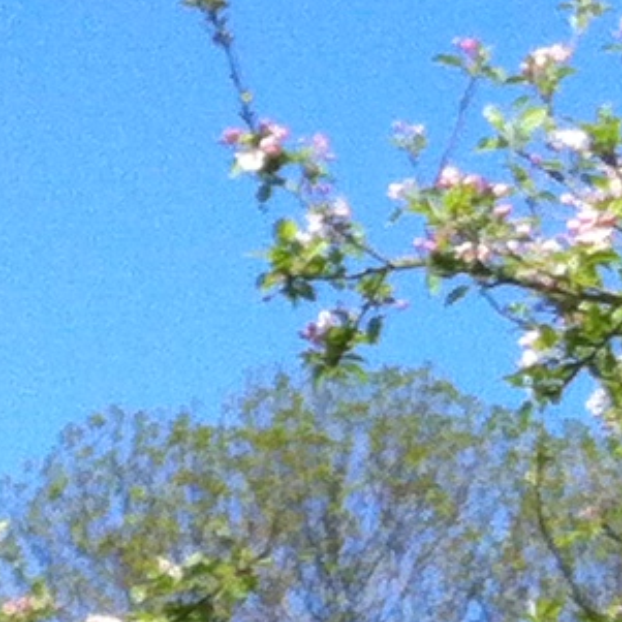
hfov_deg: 6.5
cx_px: 736
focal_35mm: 266
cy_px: 1573
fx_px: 5408
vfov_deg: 6.2
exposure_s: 1/773
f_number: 2.8
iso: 80
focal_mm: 3.85
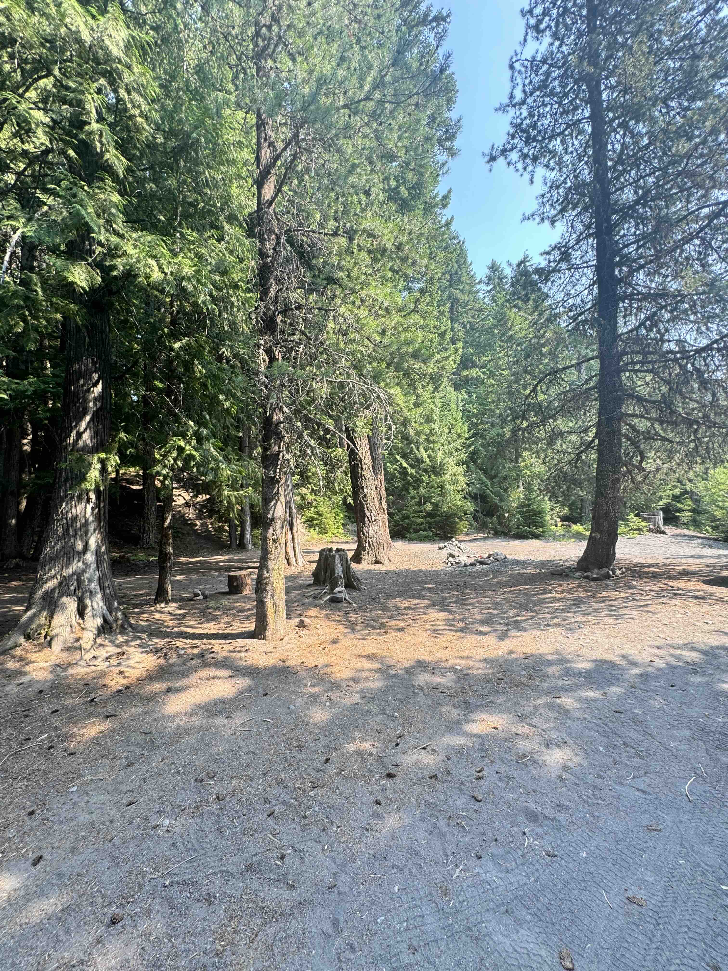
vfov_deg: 102.1
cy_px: 486
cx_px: 364
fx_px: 393
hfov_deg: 85.7
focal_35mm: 14
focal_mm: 2.22
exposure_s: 1/138
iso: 40
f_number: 2.2
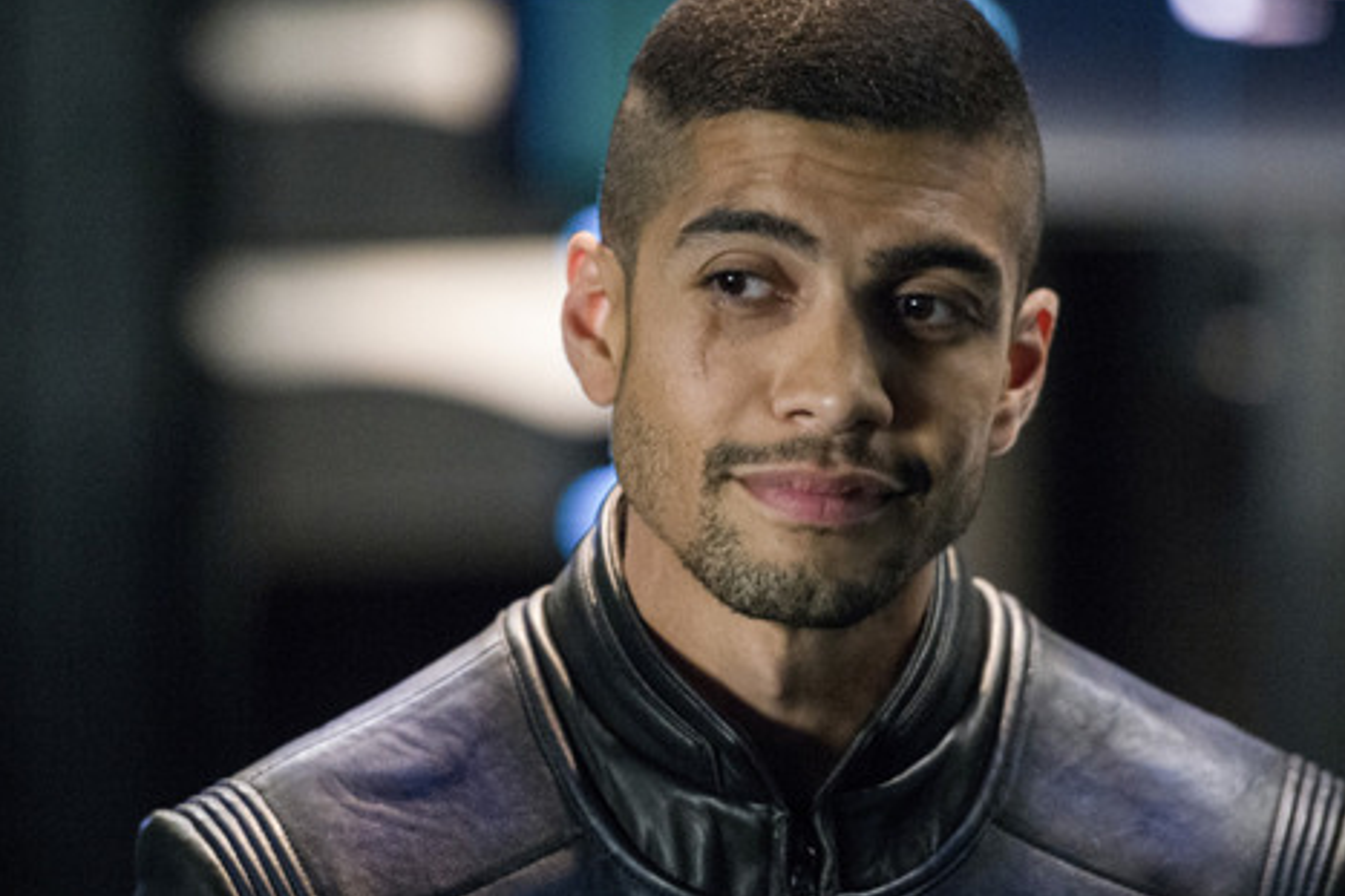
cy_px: 481
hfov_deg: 6.2
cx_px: 539
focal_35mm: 334
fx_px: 12474
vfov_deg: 4.1
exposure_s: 1/60
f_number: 2.8
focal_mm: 200
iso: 4000
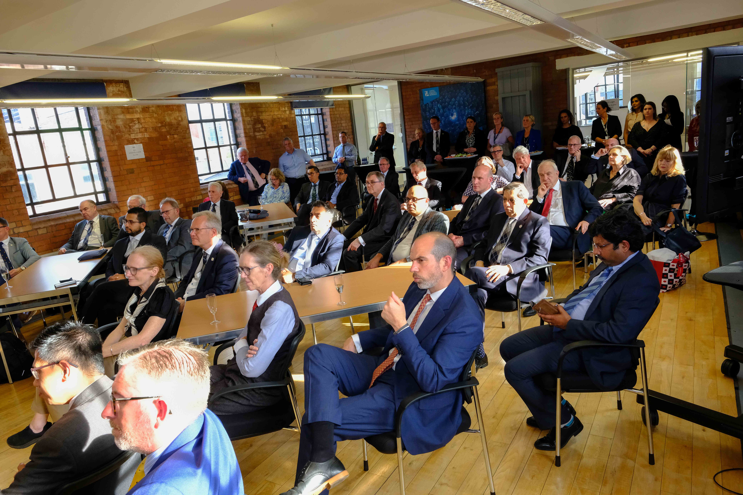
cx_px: 372
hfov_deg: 71.5
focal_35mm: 25
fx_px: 516
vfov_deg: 51.3
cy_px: 248
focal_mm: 16.5
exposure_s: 1/100
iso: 2000
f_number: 8
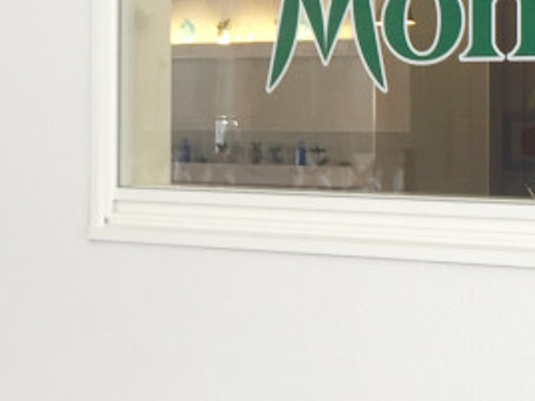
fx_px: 2009
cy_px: 70
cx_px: 140
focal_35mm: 130
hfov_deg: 15.1
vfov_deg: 11.4
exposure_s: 1/120
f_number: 2.2
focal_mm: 4.15
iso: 40
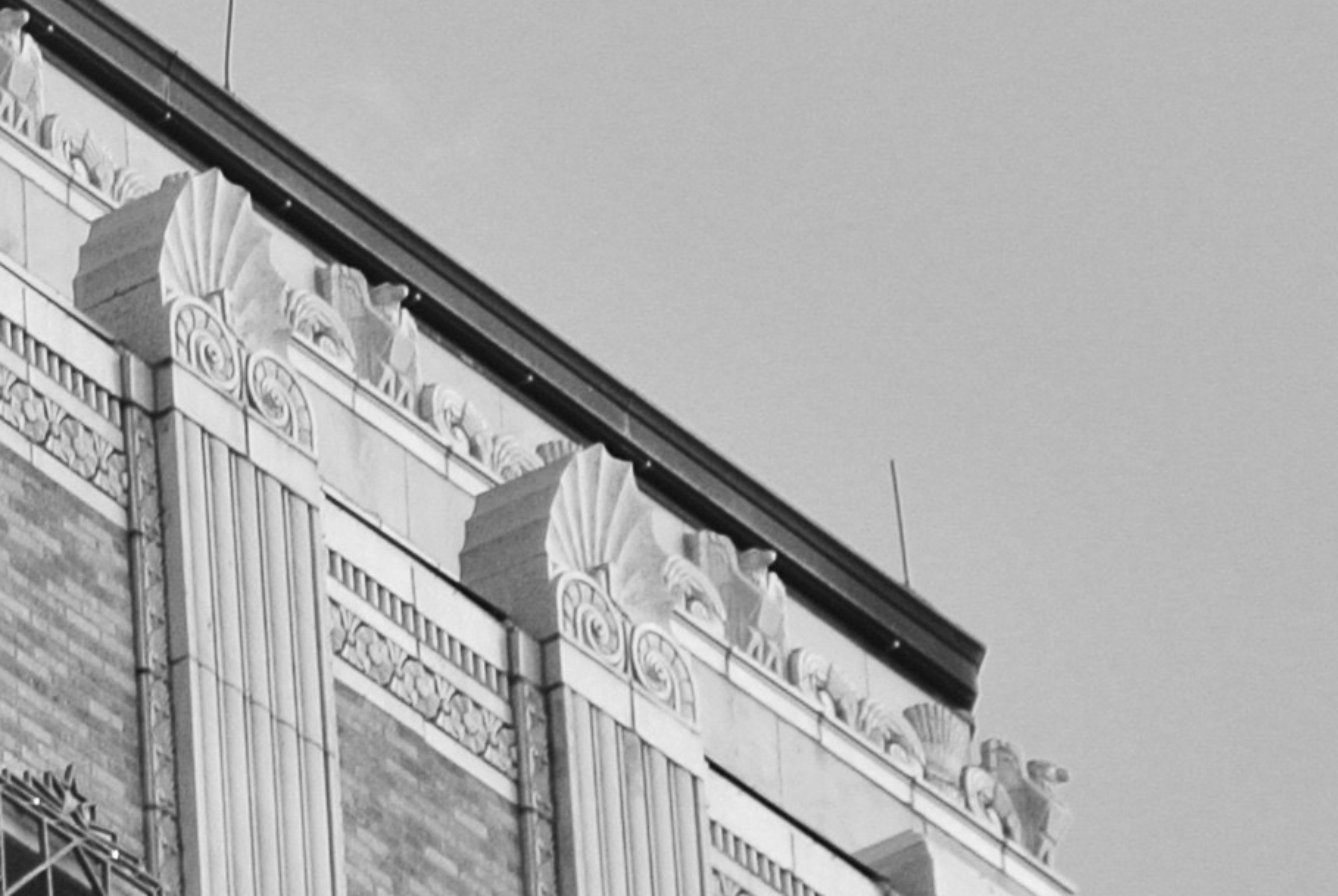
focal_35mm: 575
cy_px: 578
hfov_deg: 3.5
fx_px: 21402
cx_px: -1360
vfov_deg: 2.4
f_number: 5.6
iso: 100
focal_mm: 50
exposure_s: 1/250
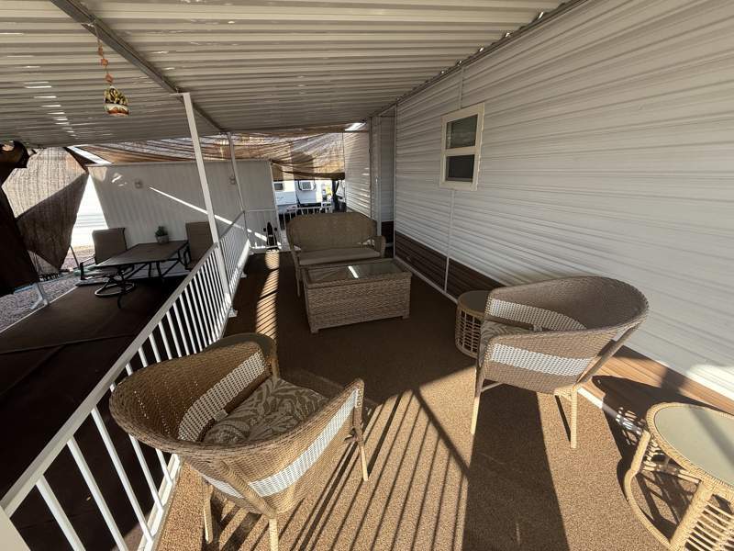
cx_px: 367
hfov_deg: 102.1
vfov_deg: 85.7
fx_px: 297
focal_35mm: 14
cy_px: 276
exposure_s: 1/248
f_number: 2.2
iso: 64
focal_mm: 2.22
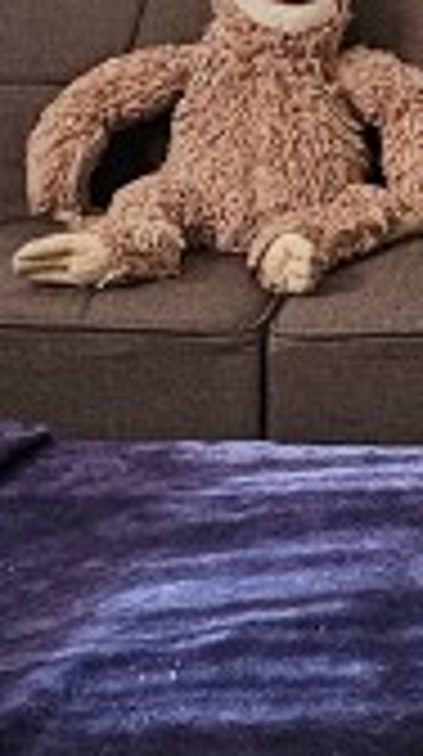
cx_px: 454
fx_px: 3063
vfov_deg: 14.0
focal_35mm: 153
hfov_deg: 7.9
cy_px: 117
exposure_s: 1/120
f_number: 1.7
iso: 500
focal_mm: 6.3
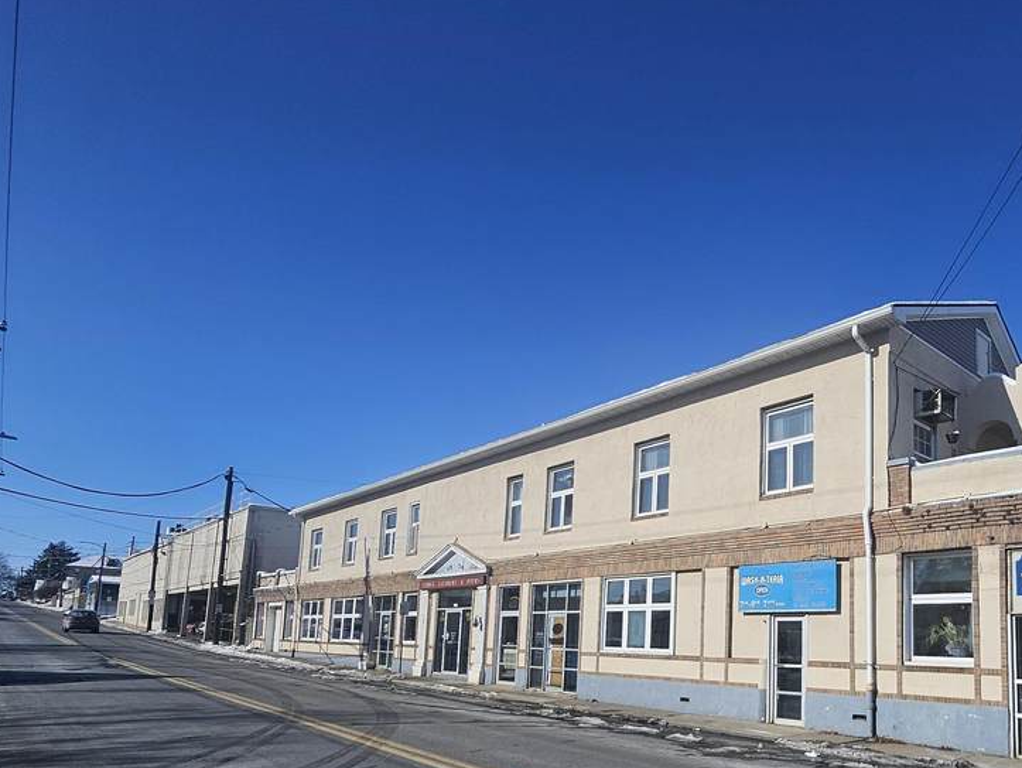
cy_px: 556
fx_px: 679
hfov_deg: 70.1
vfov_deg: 56.6
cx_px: 736
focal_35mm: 23
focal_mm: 1.74
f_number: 2.2
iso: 32
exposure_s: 1/2679
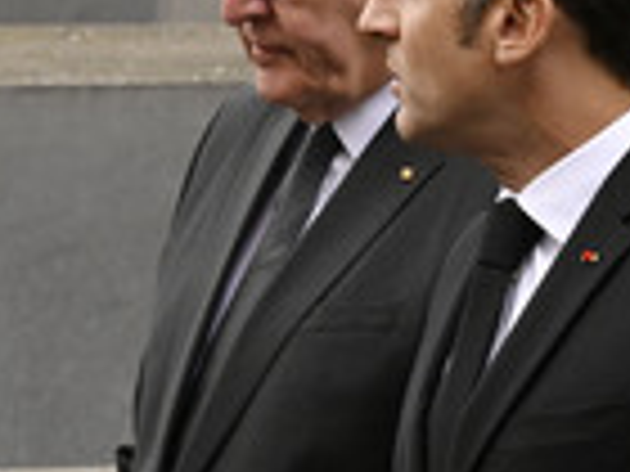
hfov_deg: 3.2
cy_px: 364
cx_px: 20
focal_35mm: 621
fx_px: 11302
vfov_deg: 2.4
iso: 5000
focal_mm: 200
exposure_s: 1/2000
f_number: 13
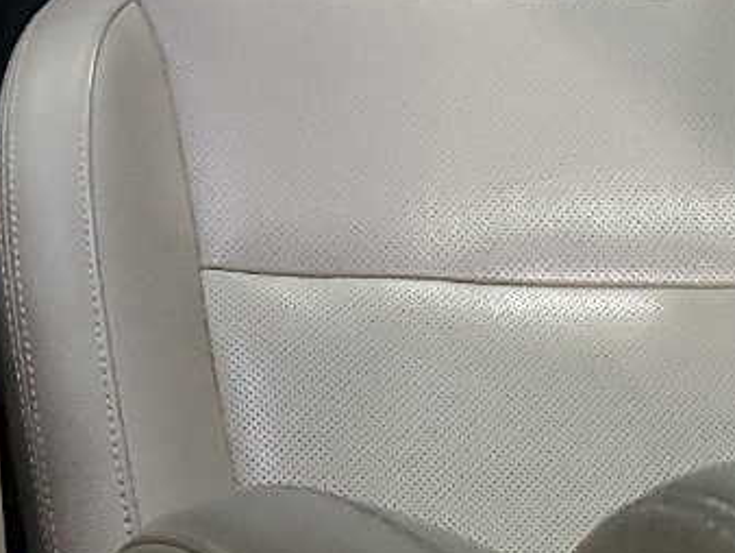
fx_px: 2614
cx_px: -172
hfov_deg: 15.4
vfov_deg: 11.6
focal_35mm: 123
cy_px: -253
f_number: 1.5
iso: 395
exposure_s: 1/60.2
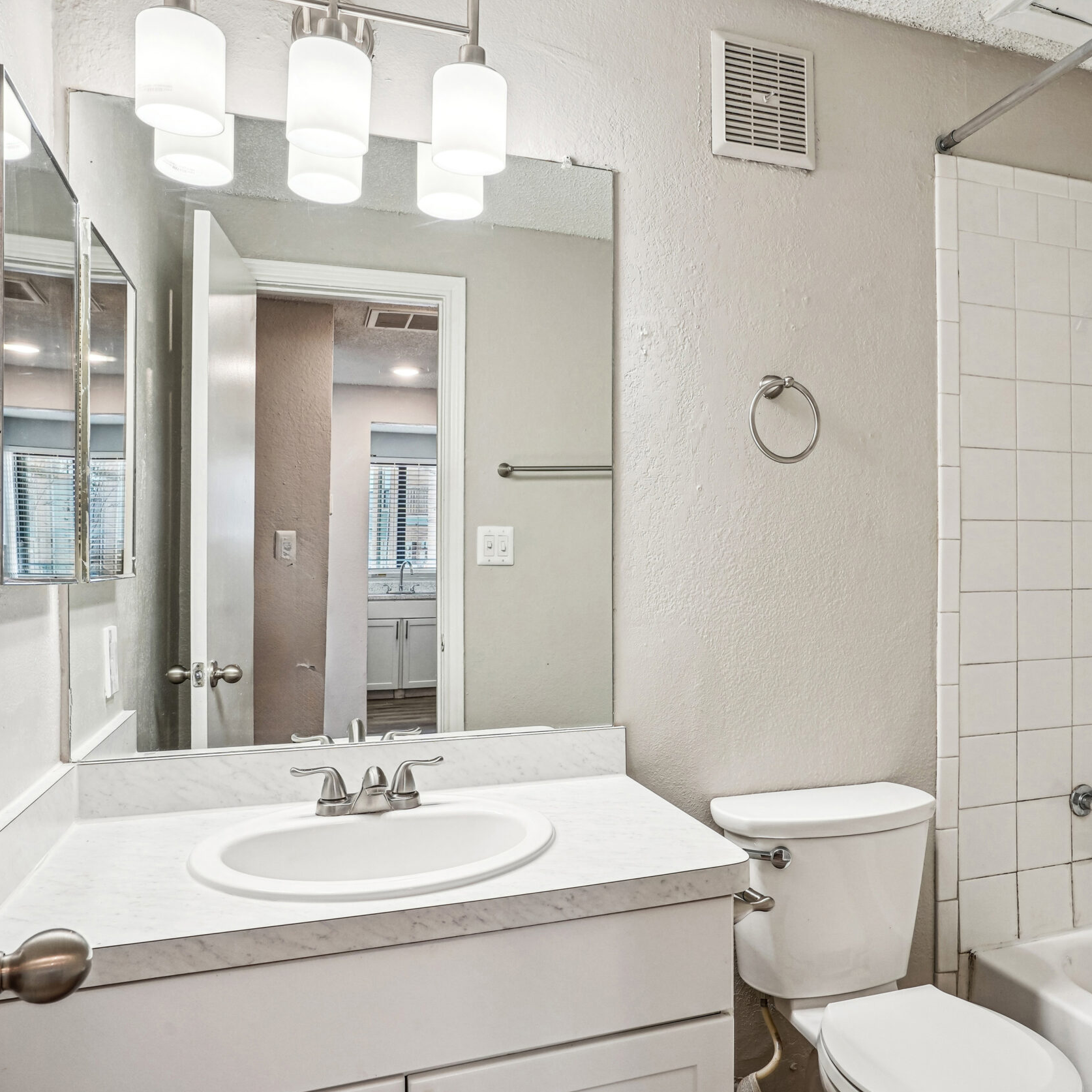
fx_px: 928
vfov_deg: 60.9
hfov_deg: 59.9
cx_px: 702
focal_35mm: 26
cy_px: 552
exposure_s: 1/20
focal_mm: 20
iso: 400
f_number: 10
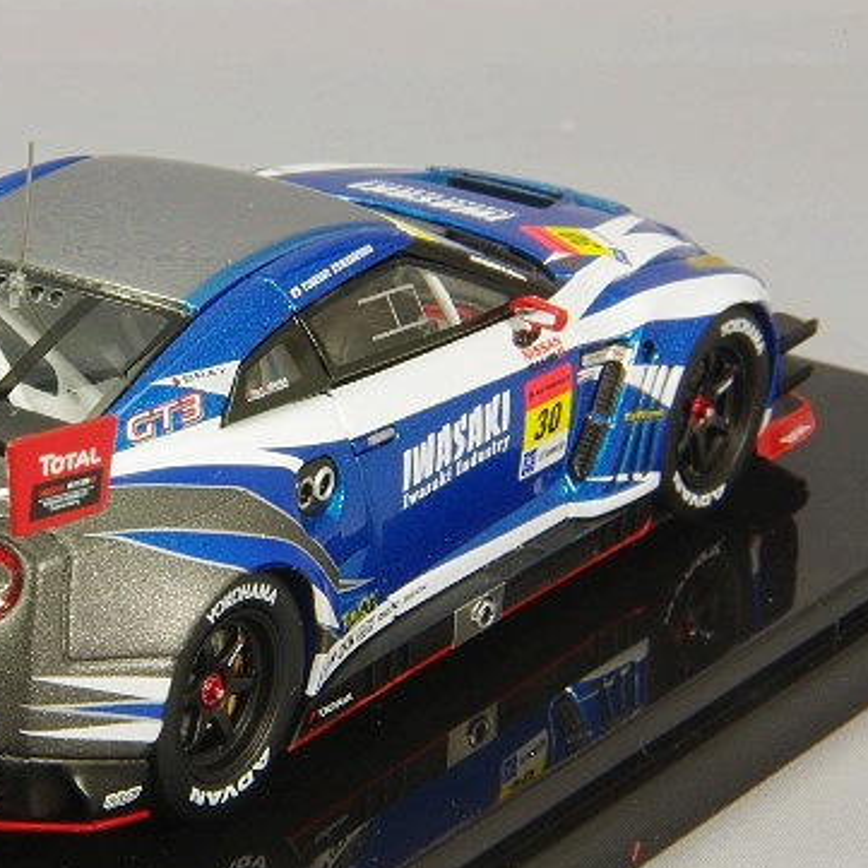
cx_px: 118
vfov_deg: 10.3
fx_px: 4794
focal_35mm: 169
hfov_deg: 10.3
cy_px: 446
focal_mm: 75
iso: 400
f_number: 32
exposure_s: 1
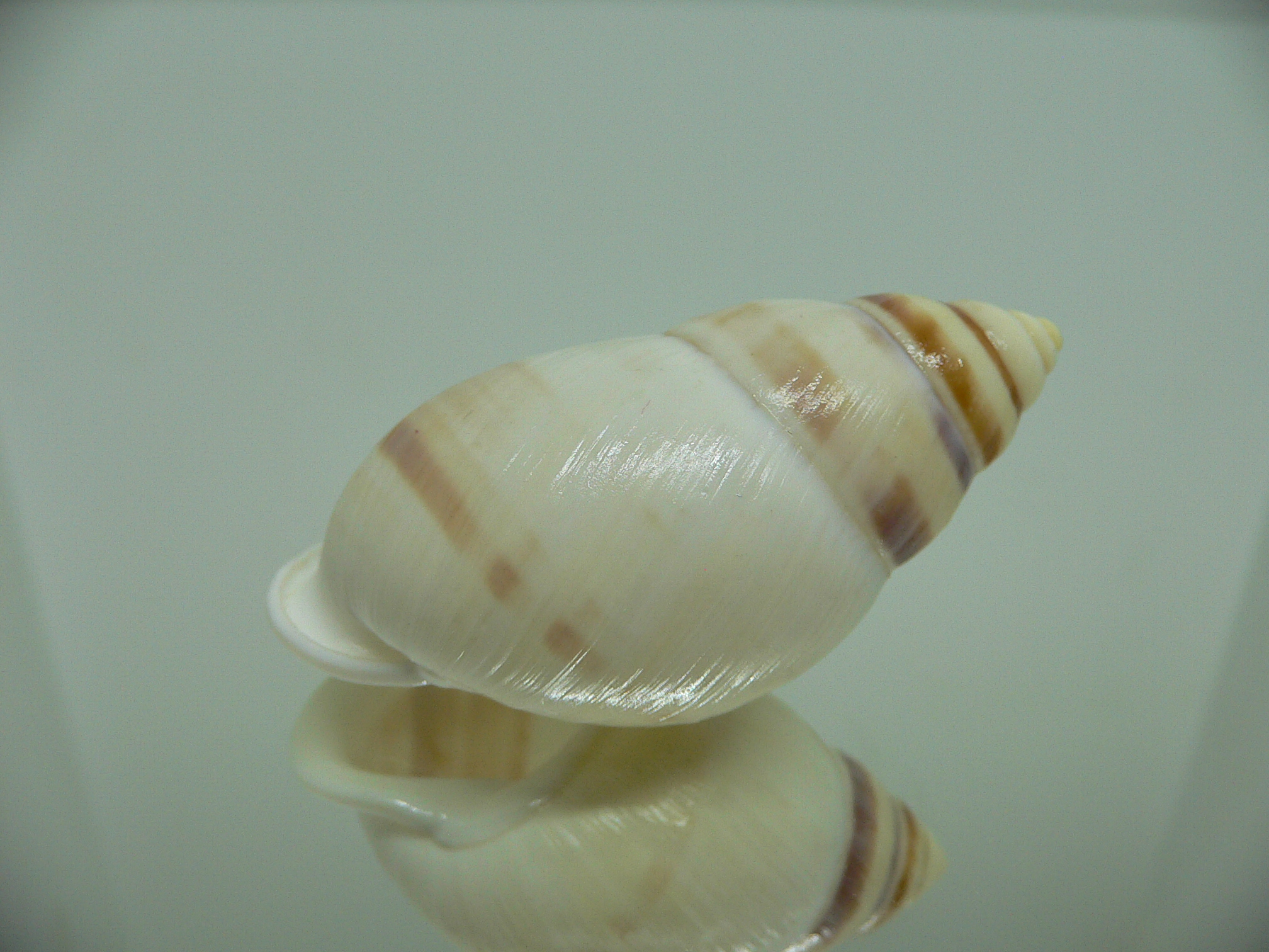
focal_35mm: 35
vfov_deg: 40.7
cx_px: 634
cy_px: 476
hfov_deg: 52.6
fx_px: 1283
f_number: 2.8
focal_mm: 4.6
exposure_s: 1/60
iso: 100
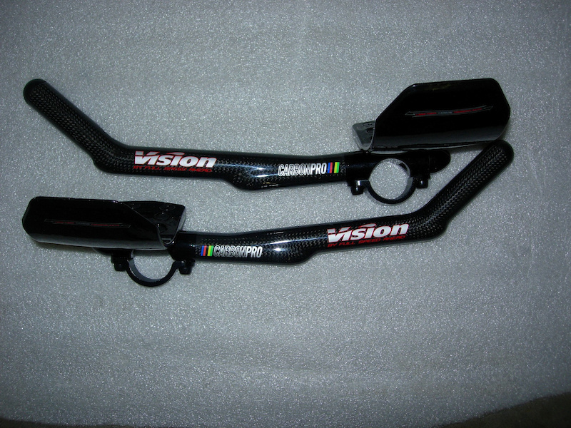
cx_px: 286
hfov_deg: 49.0
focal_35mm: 38
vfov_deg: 37.7
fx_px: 627
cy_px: 214
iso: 79
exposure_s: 1/64
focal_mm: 7.8
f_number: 2.8
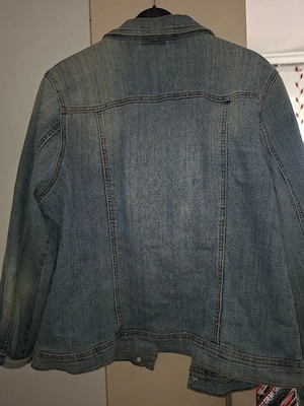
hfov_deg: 58.9
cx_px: 152
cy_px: 203
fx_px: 269
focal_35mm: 23
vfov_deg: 73.9
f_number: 1.8
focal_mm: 5.54
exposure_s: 1/100
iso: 64
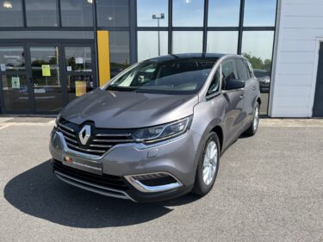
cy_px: 121
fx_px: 243
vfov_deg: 53.0
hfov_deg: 67.3
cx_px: 162
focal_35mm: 26
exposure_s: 1/1890
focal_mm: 5.1
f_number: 1.6
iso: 50
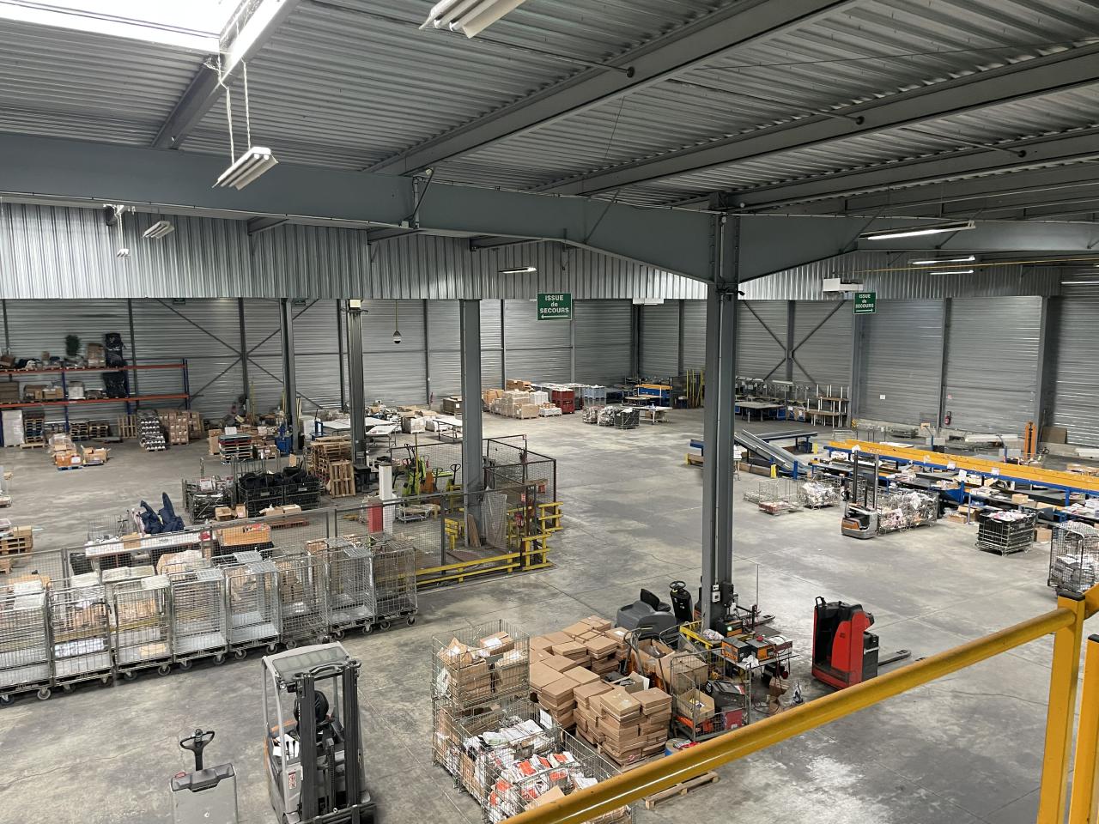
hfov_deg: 67.3
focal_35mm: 26
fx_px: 825
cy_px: 412
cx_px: 550
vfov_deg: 53.1
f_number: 1.6
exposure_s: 1/50
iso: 160
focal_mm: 4.2
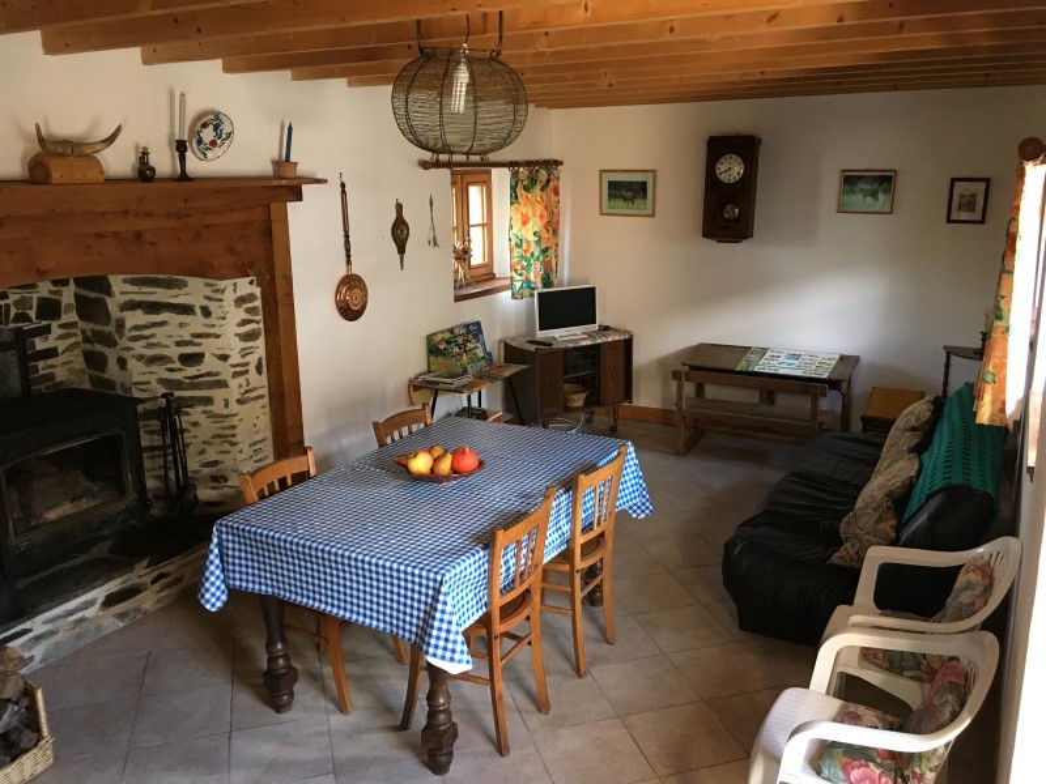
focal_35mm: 29
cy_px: 392
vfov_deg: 48.2
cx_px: 523
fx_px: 876
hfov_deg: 61.7
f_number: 2.2
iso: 200
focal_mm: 4.15
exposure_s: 1/25
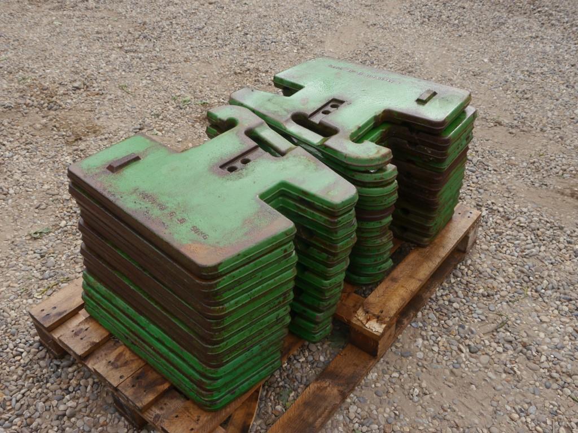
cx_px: 289
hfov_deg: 51.4
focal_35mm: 36
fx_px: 601
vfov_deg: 39.7
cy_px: 216
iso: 160
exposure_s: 1/200
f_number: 6.3
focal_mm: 18
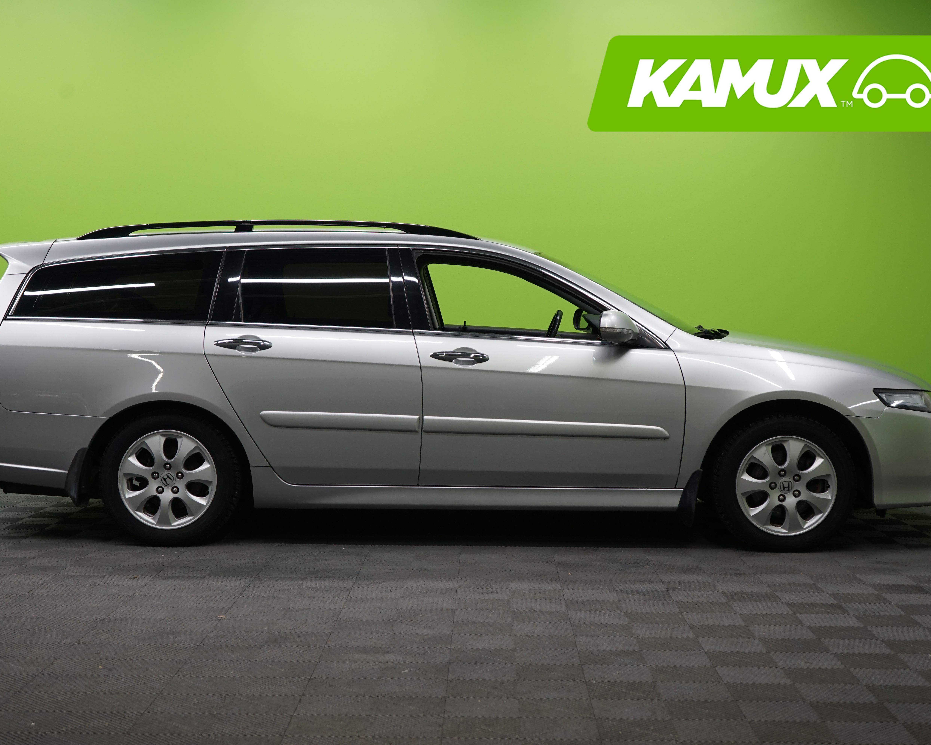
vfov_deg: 28.6
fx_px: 1460
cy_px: 373
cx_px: 447
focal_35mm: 53
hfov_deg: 35.4
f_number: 5.6
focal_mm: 47
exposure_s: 1/50
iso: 500
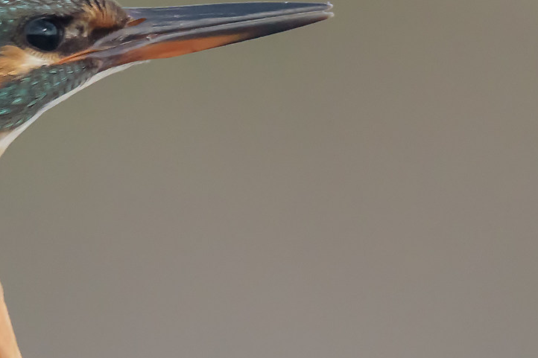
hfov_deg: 1.0
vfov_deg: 0.7
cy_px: 417
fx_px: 29805
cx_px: -1
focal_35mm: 1995
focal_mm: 600
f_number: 8
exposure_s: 1/3200
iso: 2000
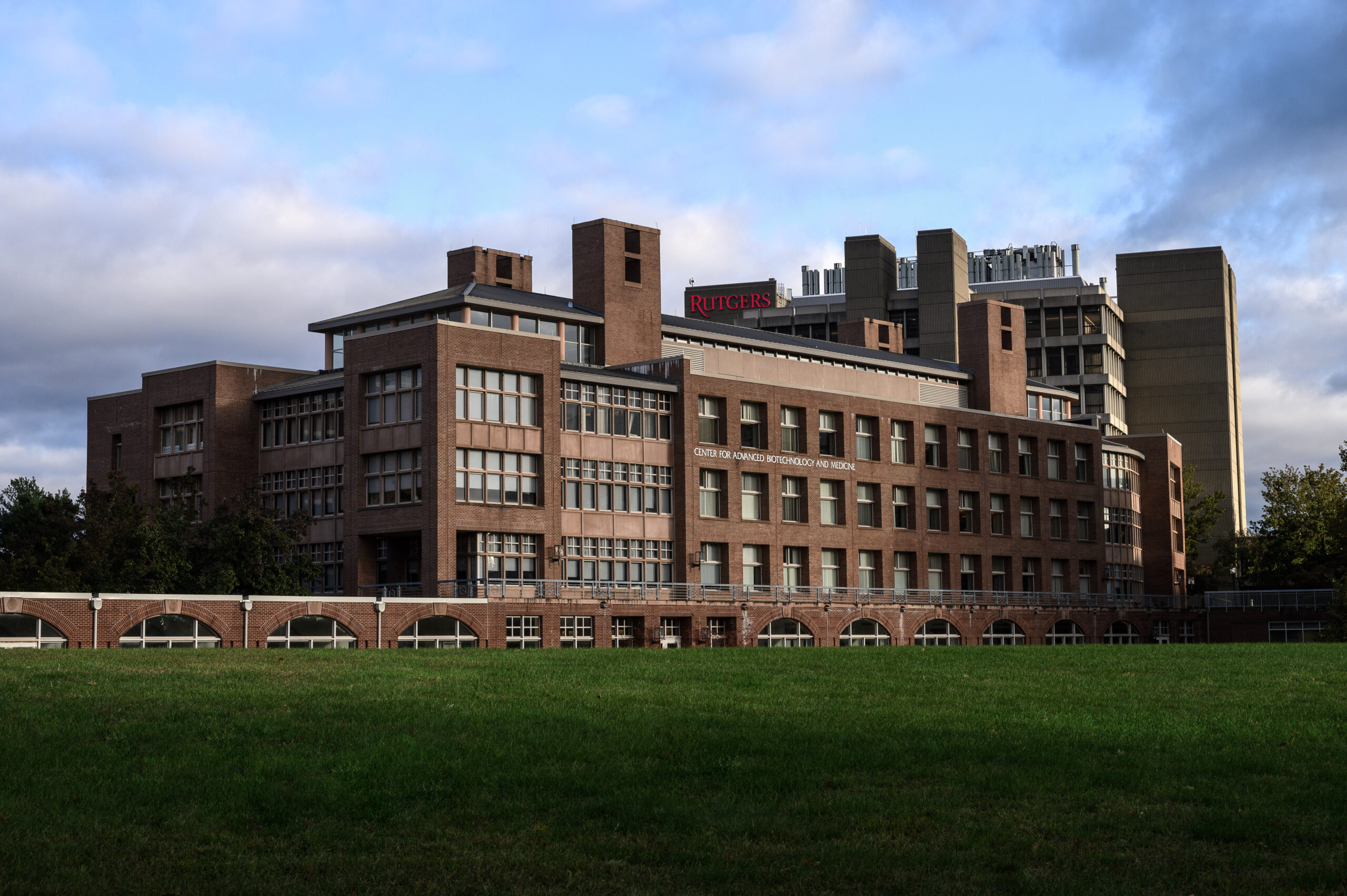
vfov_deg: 26.4
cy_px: 448
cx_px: 674
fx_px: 1907
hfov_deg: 38.9
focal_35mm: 51
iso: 200
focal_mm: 51
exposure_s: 1/160
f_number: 11
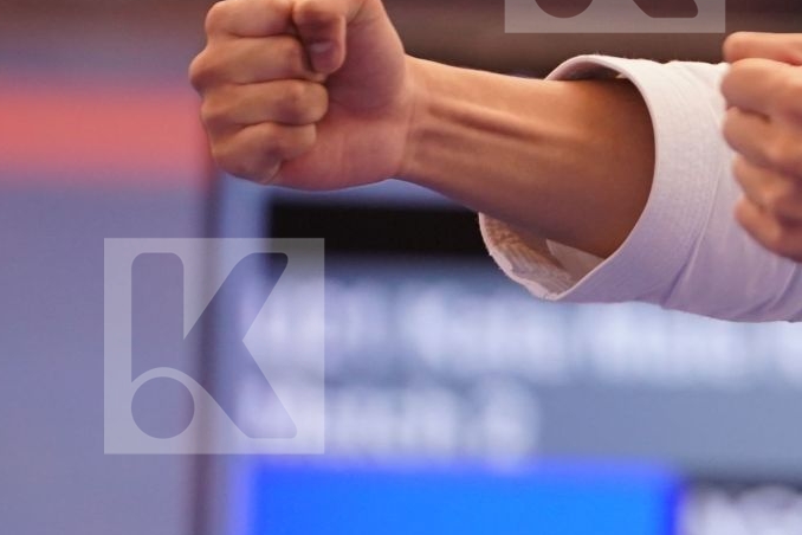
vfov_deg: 1.7
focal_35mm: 796
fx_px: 17732
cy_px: -75
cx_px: 1016
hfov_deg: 2.6
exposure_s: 1/500
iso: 1250
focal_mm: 200
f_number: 2.8
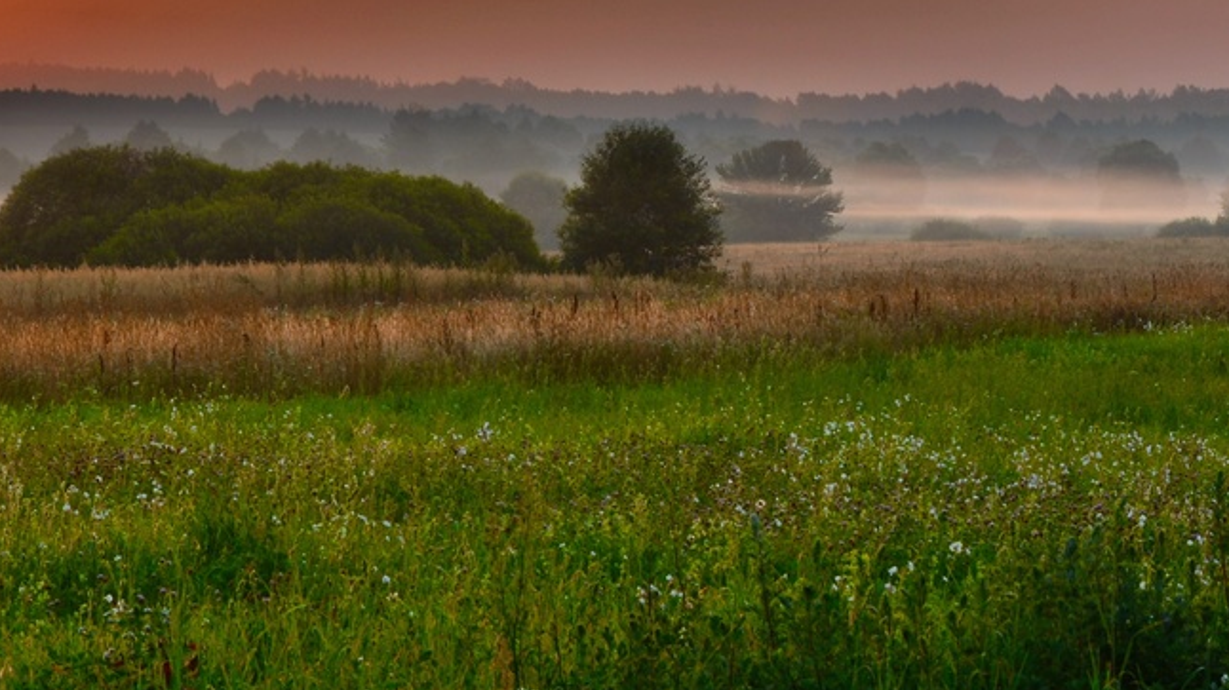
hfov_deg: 12.1
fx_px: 5767
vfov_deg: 6.8
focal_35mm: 177
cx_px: 314
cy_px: 1
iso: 100
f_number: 13
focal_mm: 52
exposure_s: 1/40
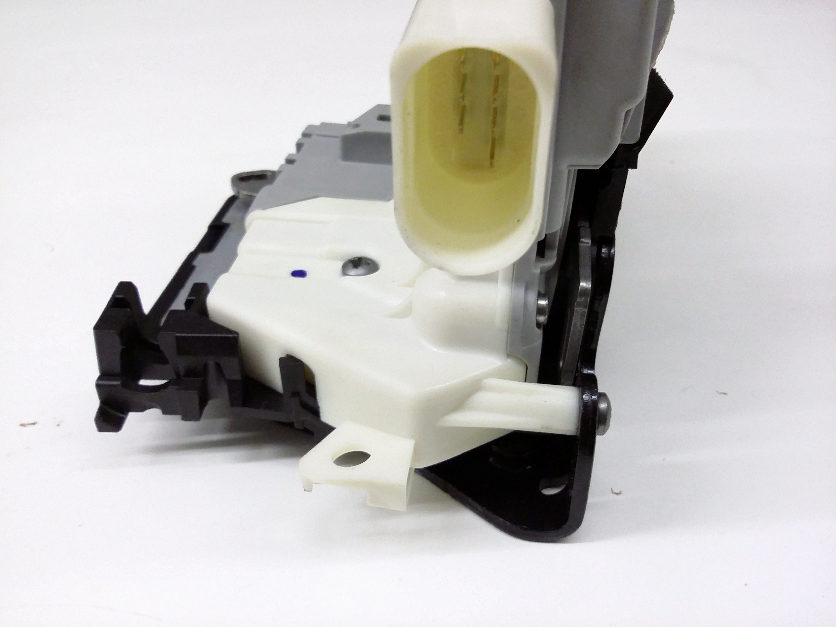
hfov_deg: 56.8
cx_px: 418
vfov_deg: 44.2
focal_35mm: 32
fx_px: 773
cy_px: 314
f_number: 2.4
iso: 250
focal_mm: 3.4
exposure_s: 1/15
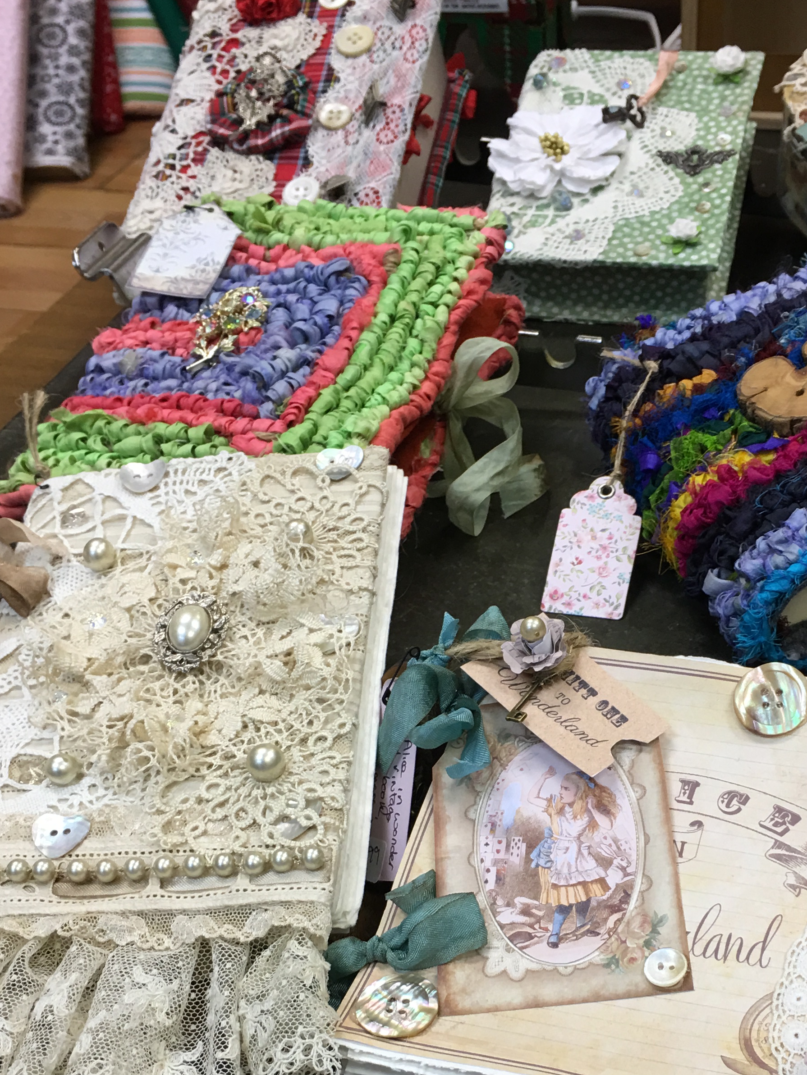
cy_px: 795
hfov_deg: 29.4
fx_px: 1523
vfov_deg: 38.0
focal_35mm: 49
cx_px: 557
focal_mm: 4.15
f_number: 2.2
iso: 25
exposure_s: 1/33
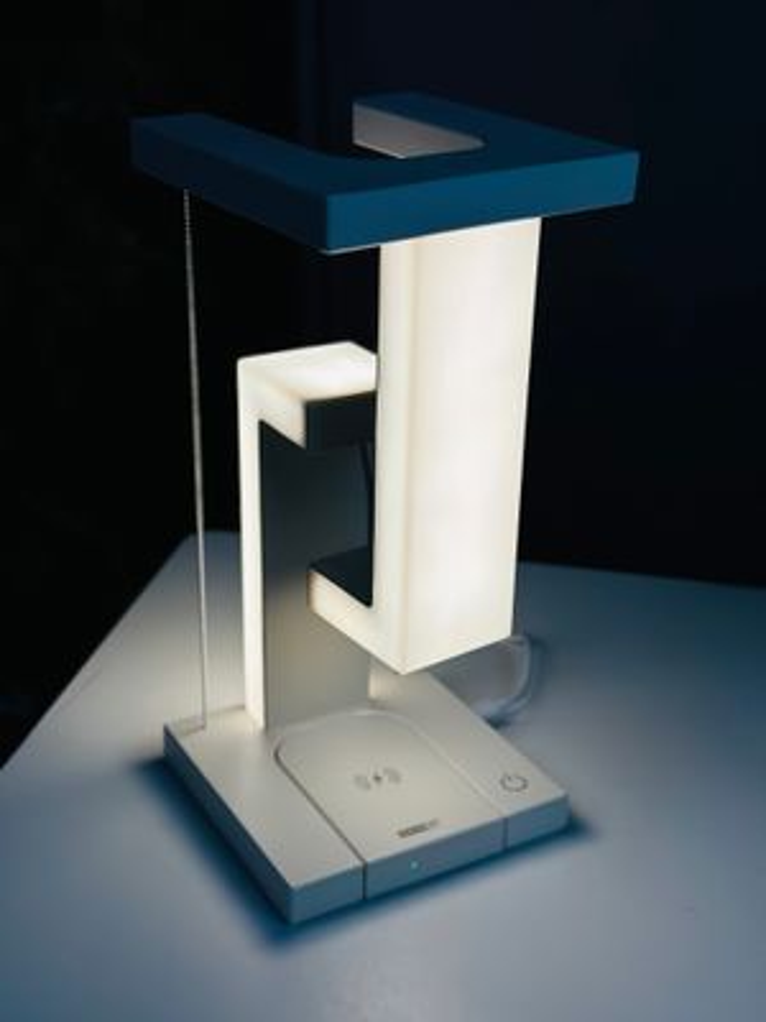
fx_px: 1416
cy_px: 511
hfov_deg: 30.3
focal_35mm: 48
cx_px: 383
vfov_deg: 39.7
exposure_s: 1/2028
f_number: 1.78
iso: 80
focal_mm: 6.86
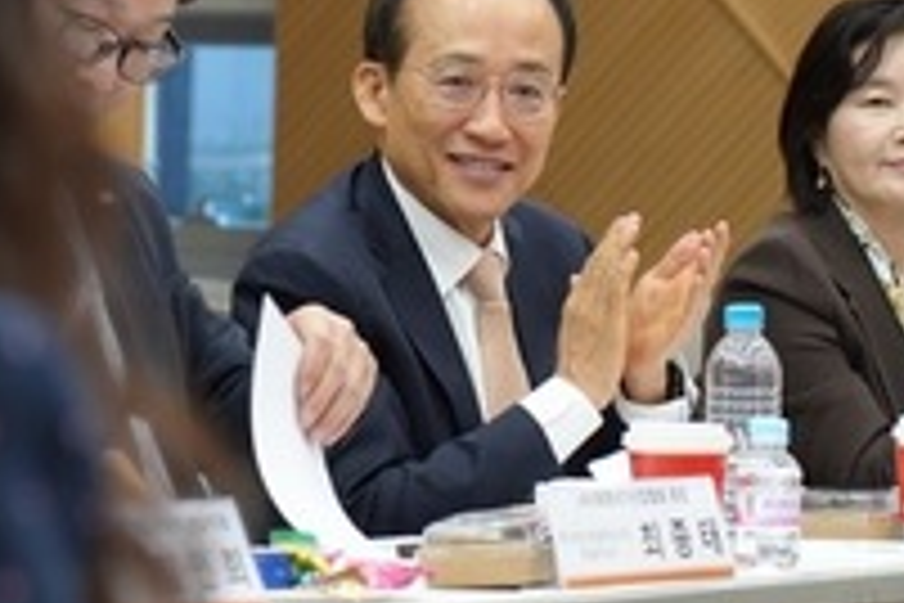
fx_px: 6252
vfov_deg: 5.5
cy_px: 342
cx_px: 423
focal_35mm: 249
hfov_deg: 8.3
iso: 1250
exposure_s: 1/160
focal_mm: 74
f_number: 4
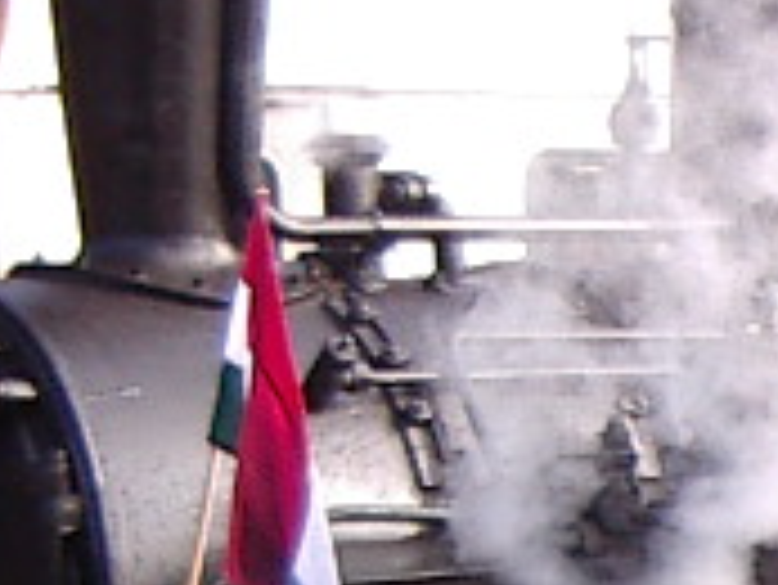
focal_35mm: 225
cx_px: 1273
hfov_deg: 8.5
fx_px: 5060
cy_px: 918
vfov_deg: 6.5
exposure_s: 1/250
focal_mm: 5.8
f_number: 2.6
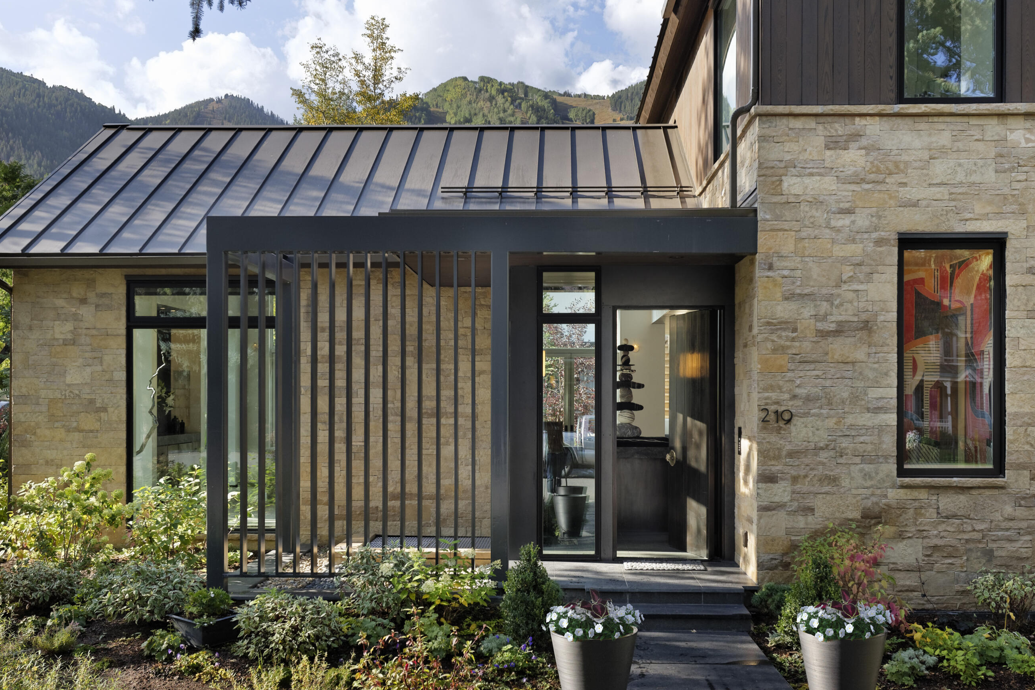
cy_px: 366
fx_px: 1064
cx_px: 530
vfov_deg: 35.9
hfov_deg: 51.9
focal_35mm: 37
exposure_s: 1/160
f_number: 7.1
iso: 500
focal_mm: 32
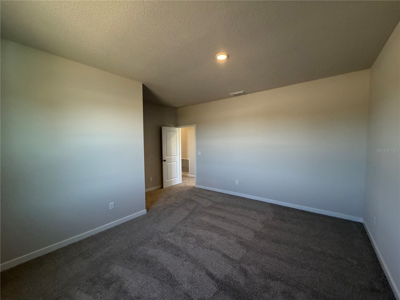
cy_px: 150
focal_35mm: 14
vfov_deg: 85.7
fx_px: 162
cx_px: 200
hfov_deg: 102.1
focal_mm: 2.22
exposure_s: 1/120
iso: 250
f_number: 2.2
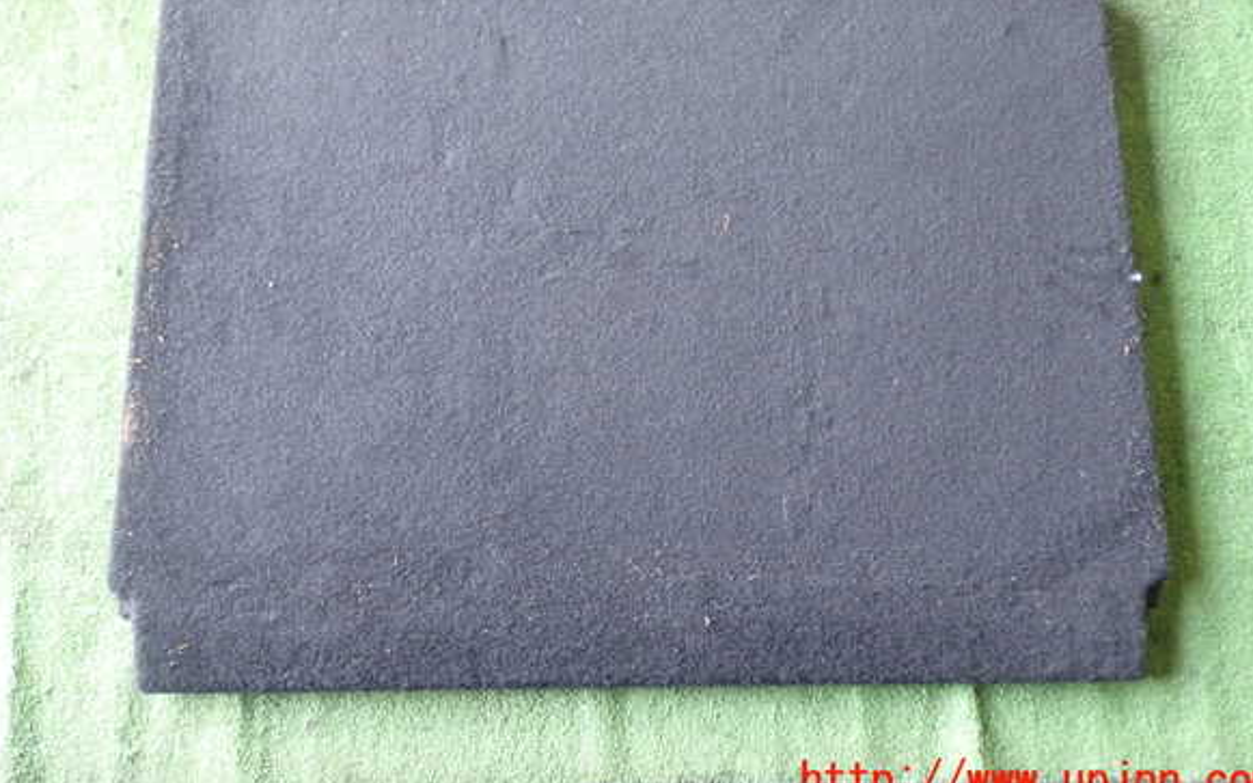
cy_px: 324
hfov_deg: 55.3
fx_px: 1195
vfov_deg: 36.2
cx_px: 641
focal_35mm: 35
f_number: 2.4
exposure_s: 1/30
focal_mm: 5.79
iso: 400
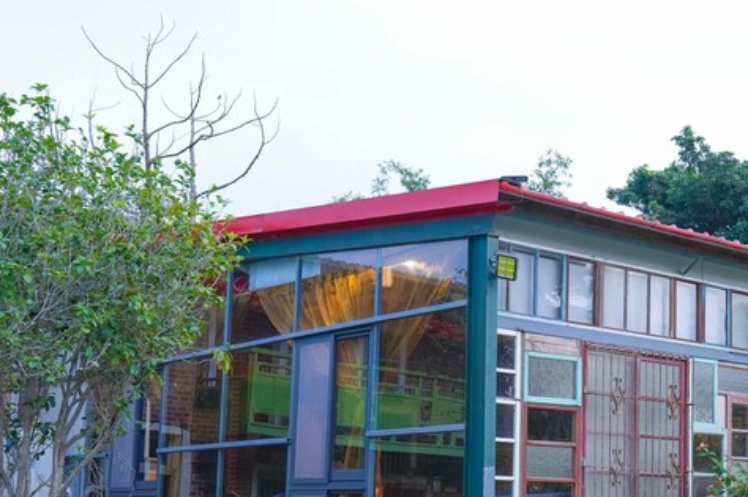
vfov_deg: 21.9
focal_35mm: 61
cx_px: 549
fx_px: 1266
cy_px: 394
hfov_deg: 32.4
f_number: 5
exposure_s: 1/40
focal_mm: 34
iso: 640
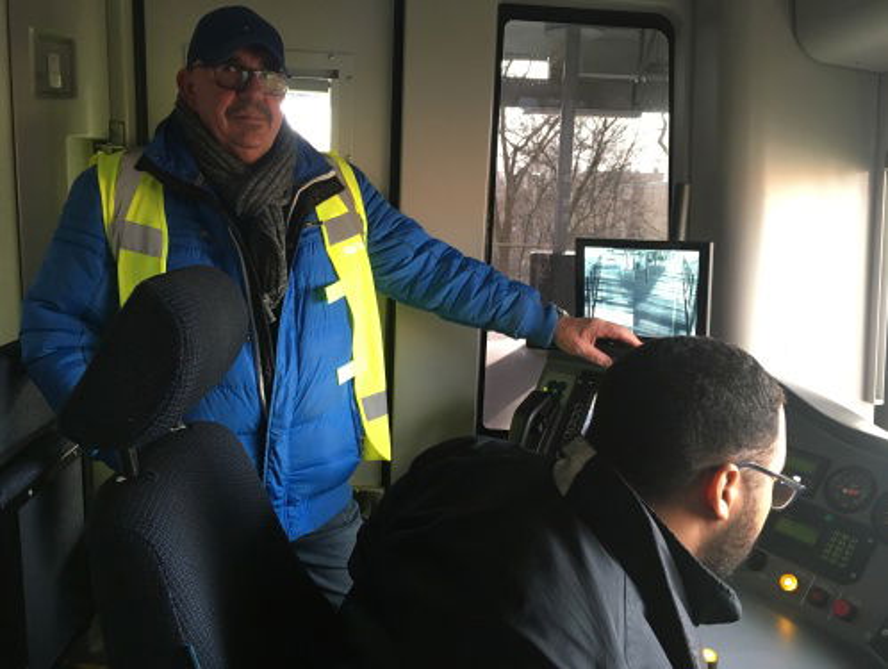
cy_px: 334
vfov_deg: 48.3
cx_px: 444
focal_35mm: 29
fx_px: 745
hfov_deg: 61.6
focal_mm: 4.15
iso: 160
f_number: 2.2
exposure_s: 1/33
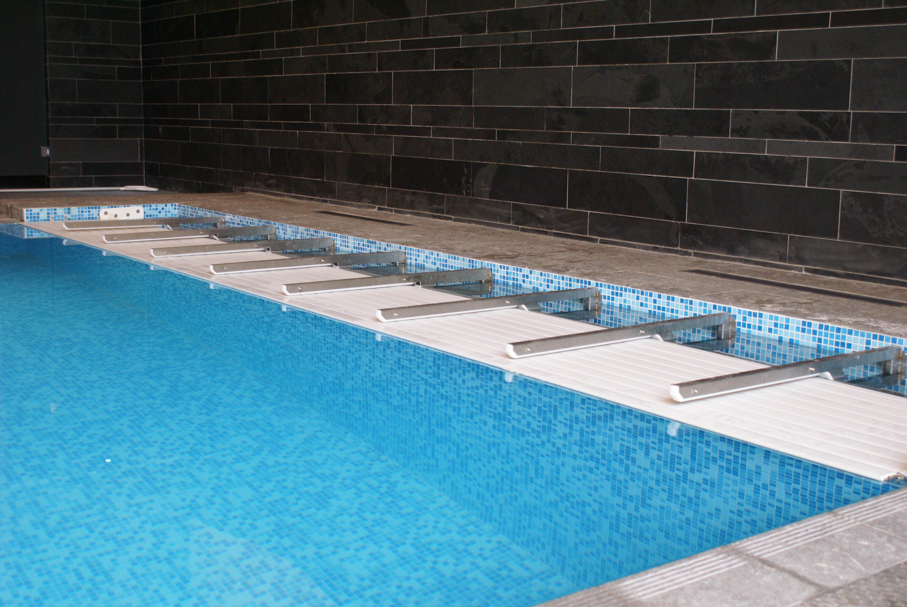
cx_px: 454
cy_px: 304
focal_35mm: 42
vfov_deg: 32.0
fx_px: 1059
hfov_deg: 46.3
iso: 400
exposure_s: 1/8
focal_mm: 28
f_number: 5
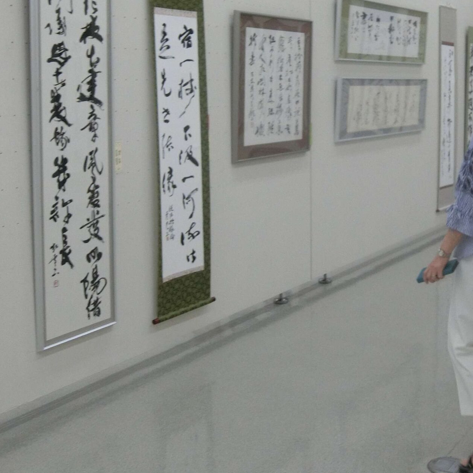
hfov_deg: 31.2
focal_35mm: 54
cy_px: 157
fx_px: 835
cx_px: 346
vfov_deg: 31.4
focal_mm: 6.4
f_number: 8.2
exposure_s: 1/30
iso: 400
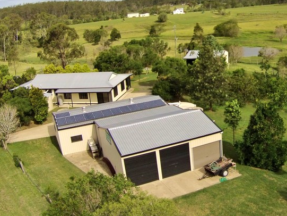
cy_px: 65
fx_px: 440
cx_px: 228
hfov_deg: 35.1
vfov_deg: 27.3
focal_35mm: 53
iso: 100
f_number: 2.8
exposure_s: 1/1929
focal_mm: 5
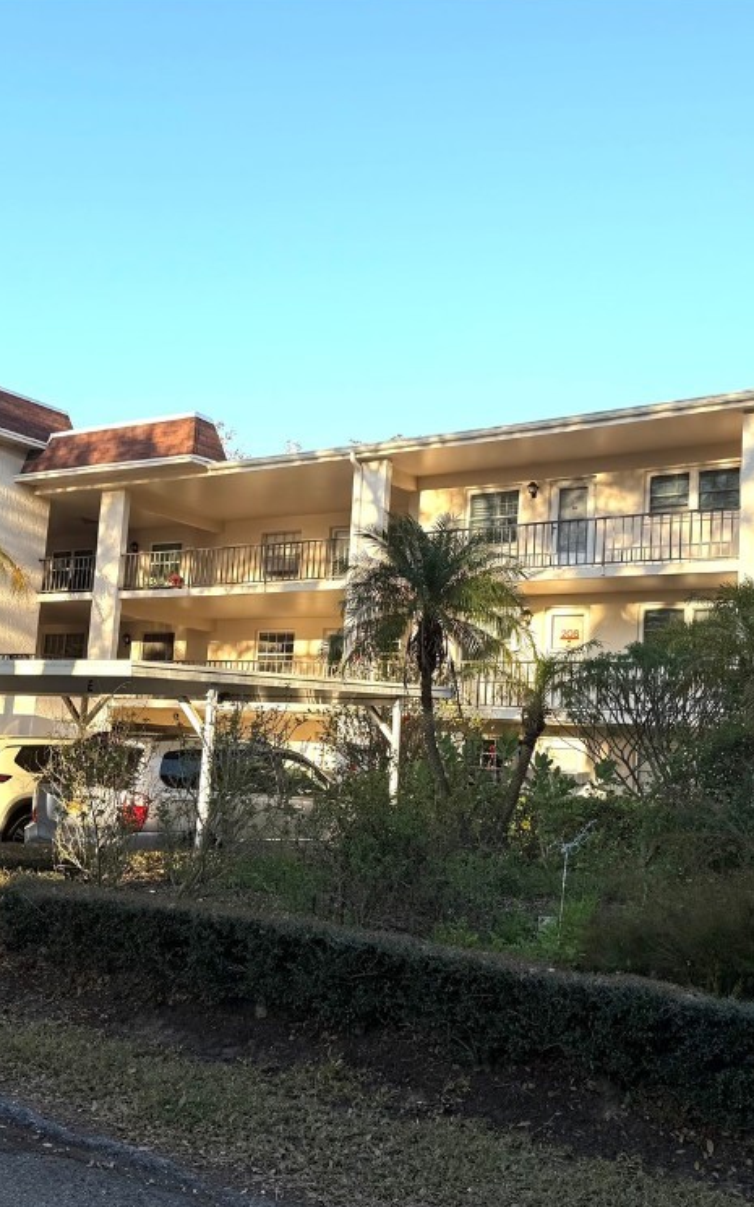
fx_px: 1151
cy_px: 615
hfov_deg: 36.3
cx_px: 357
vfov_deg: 55.3
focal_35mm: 35
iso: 80
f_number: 1.78
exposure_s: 1/1727
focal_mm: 6.76
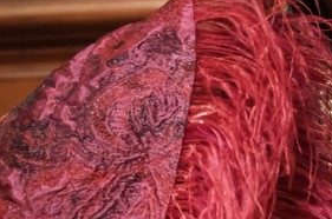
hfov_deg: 8.9
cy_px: -71
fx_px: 2098
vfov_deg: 6.0
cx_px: 396
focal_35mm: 228
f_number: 3.2
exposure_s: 1/125
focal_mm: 53.3
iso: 5000
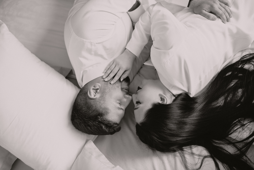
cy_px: 85
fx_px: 353
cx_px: 127
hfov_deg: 39.6
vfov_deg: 27.0
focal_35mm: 50
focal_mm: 50
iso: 800
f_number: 2.5
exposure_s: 1/250
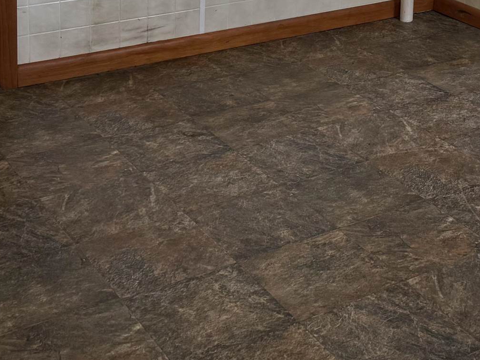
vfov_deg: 18.7
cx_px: 411
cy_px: -105
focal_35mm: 73
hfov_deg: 26.0
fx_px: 1012
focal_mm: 6.76
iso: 160
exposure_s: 1/237
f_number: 1.78
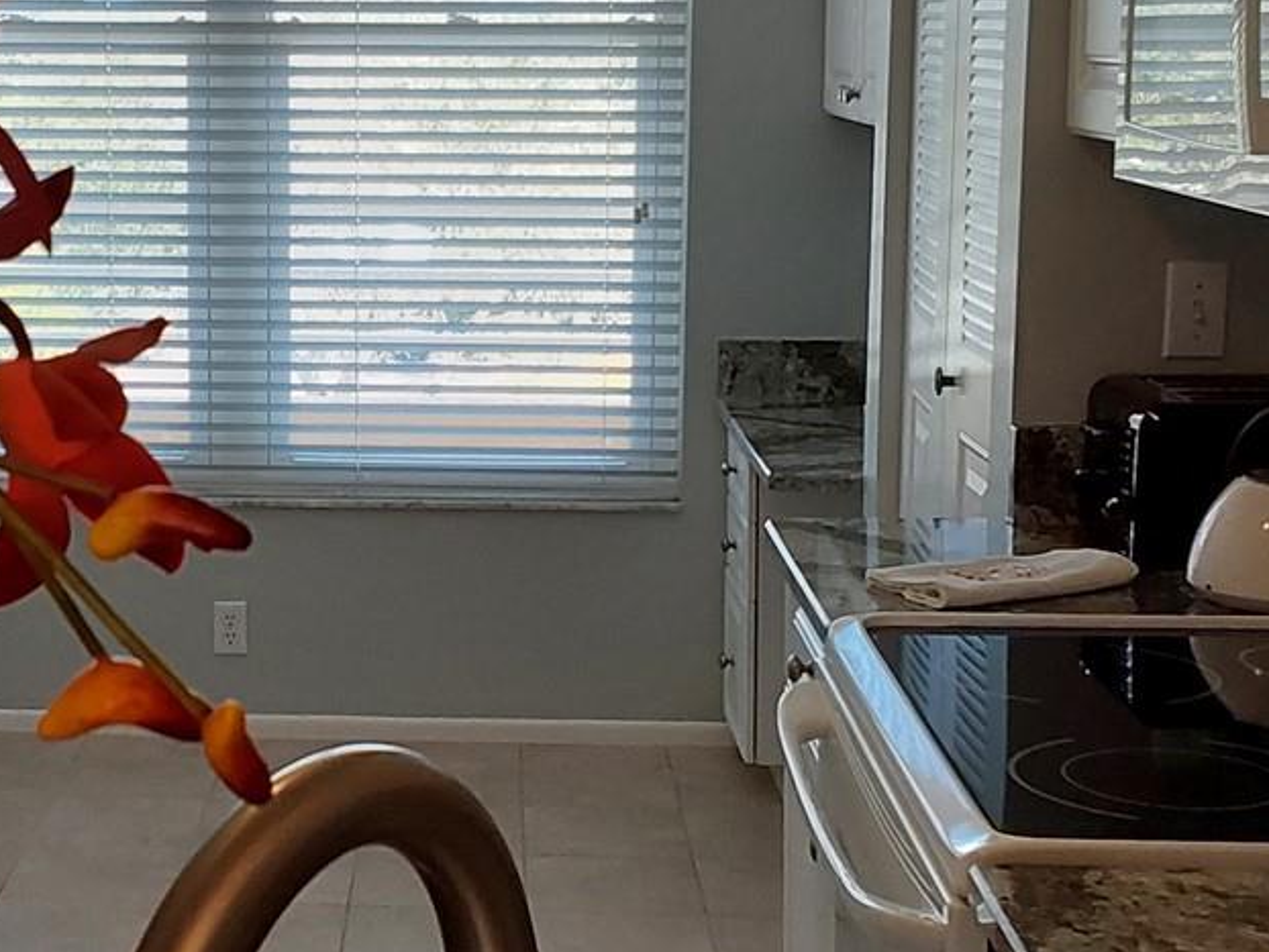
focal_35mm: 72
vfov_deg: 20.4
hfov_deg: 26.7
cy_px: 400
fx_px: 2640
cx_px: 345
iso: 50
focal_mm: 2.91
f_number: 1.9
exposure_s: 1/148
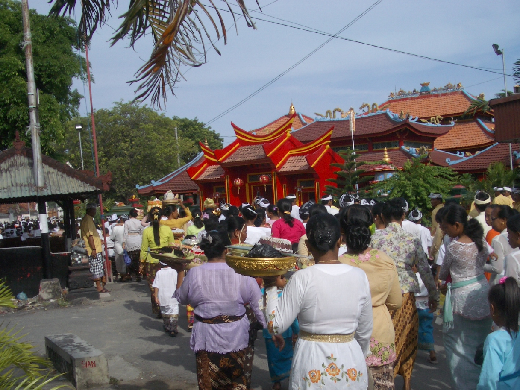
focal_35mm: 46
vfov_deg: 31.3
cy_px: 250
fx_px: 691
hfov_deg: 41.2
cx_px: 289
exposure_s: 1/800
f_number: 4.3
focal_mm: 5.8
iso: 50
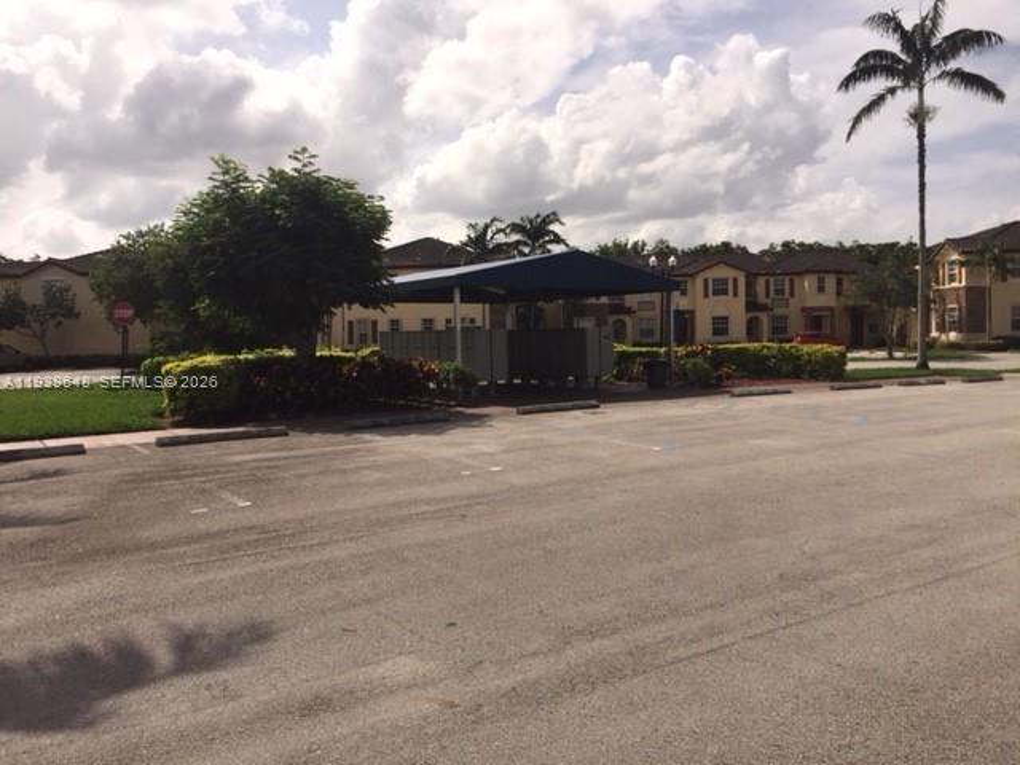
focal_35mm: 29
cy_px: 382
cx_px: 510
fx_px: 855
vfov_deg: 48.2
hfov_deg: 61.7
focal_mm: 4.15
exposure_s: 1/7937
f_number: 2.2
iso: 32
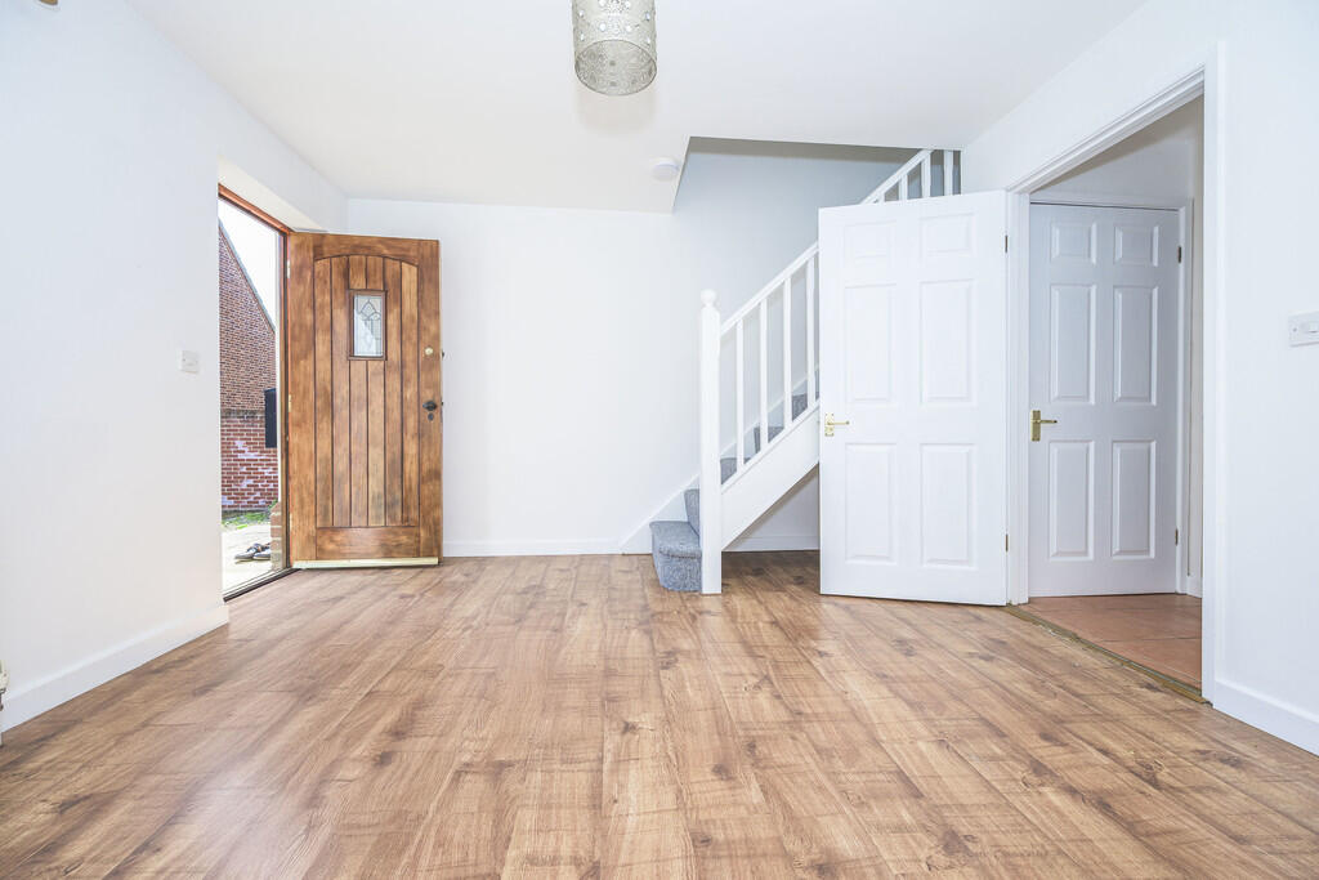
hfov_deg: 104.2
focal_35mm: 14
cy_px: 440
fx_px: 513
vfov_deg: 81.2
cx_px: 660
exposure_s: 1/200
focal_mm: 14
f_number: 7.1
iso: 320
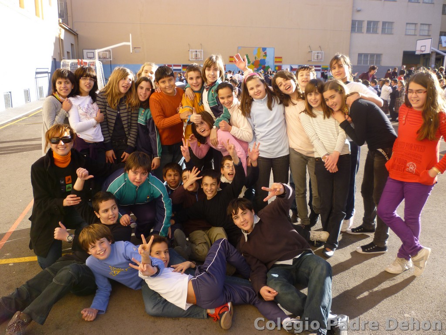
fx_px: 374
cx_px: 223
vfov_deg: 48.2
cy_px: 168
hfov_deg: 61.7
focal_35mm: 29
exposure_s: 1/200
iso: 80
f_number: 3.3
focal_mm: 5.2
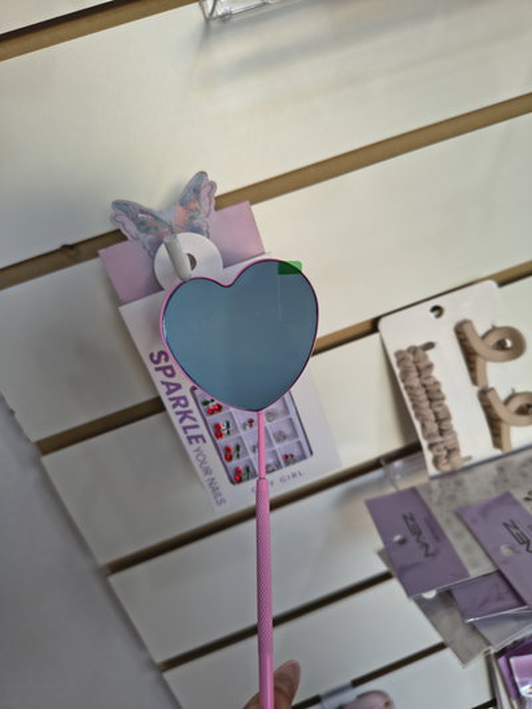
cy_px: 354
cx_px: 266
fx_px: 492
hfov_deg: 56.8
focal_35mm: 24
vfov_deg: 71.6
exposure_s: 1/100
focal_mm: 5.56
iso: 225
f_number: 1.8
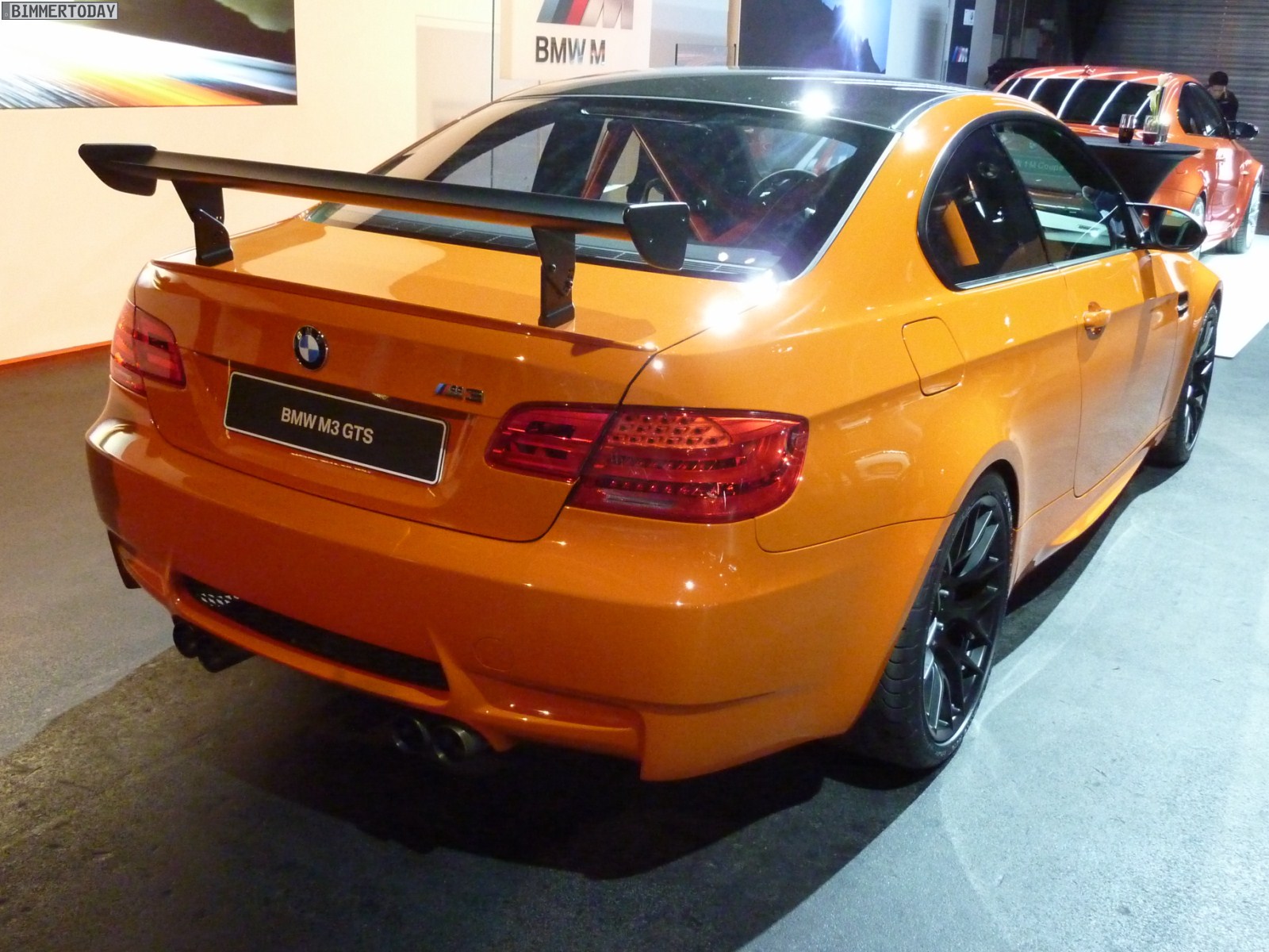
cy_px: 476
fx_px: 1283
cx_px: 634
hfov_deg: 52.6
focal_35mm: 35
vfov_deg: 40.7
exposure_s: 1/50
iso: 800
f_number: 3.5
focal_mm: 5.7
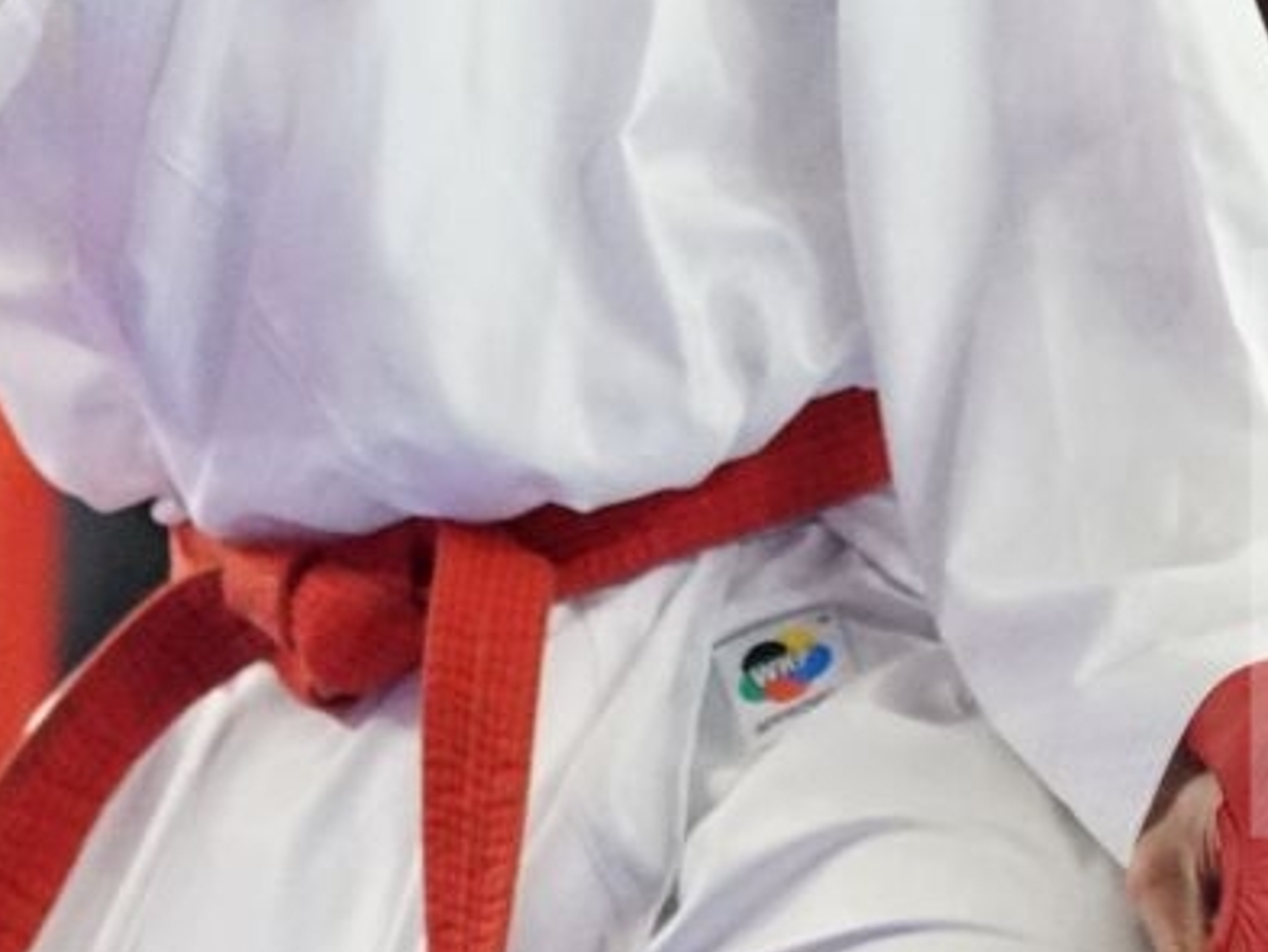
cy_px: -603
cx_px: 1552
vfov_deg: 1.1
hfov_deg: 1.5
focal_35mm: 1322
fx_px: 48440
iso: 3200
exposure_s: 1/1600
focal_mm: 200
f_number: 2.8
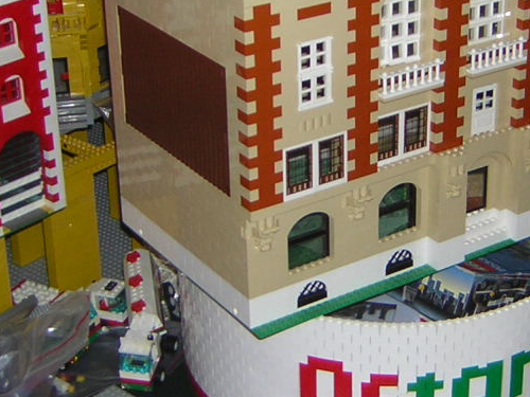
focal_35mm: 82
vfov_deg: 18.0
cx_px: 395
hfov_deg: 23.6
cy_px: 183
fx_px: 1255
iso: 50
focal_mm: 5.2
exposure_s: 1/60.1
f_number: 2.7
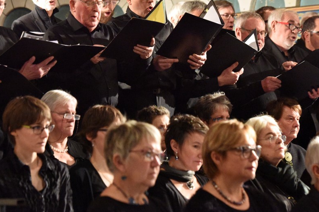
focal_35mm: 164
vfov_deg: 8.4
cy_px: 59
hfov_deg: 12.5
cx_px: 115
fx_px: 1453
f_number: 4.5
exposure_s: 1/125
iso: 12800
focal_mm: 112
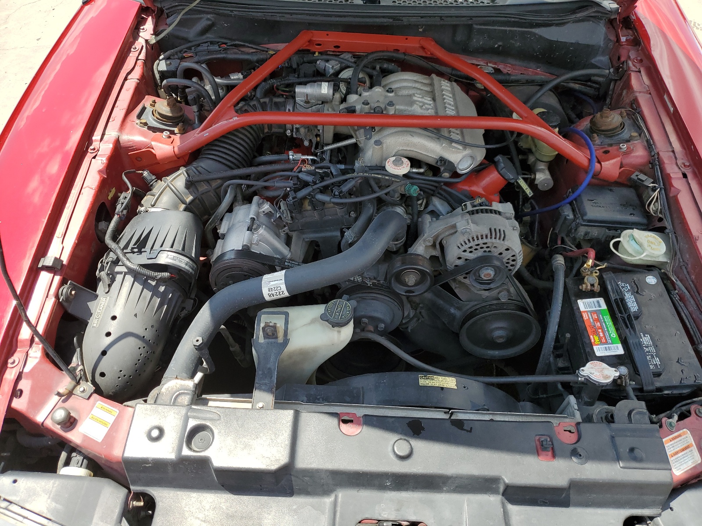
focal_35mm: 26
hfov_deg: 67.3
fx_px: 527
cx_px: 351
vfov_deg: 53.1
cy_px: 263
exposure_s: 1/1429
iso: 50
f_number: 1.5
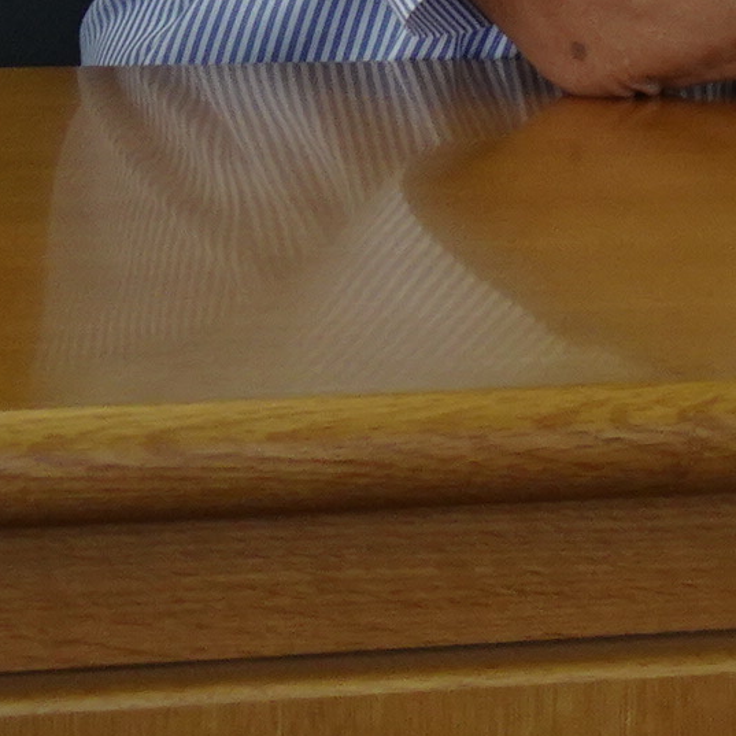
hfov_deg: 6.5
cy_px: -503
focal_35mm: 256
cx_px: 1745
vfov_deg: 6.7
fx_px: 6158
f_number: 4.5
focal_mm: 9.55
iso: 125
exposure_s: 1/60
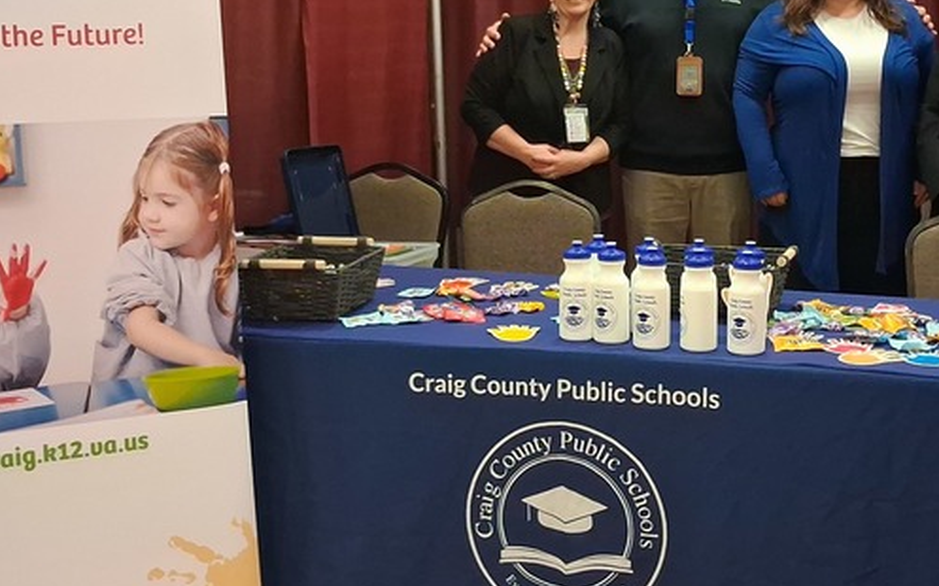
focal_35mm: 59
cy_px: 174
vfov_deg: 21.8
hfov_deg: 34.4
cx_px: 586
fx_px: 1509
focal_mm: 4
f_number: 1.8
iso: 500
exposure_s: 1/60
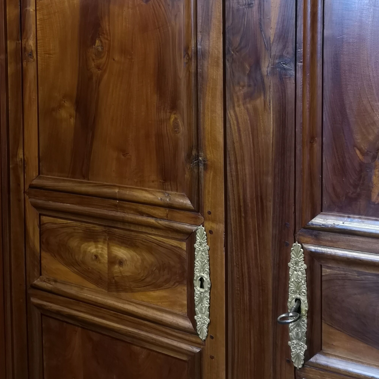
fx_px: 533
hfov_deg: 39.1
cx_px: 161
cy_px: 96
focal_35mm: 43
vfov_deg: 38.2
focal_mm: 3.95
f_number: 1.8
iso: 640
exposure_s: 1/20
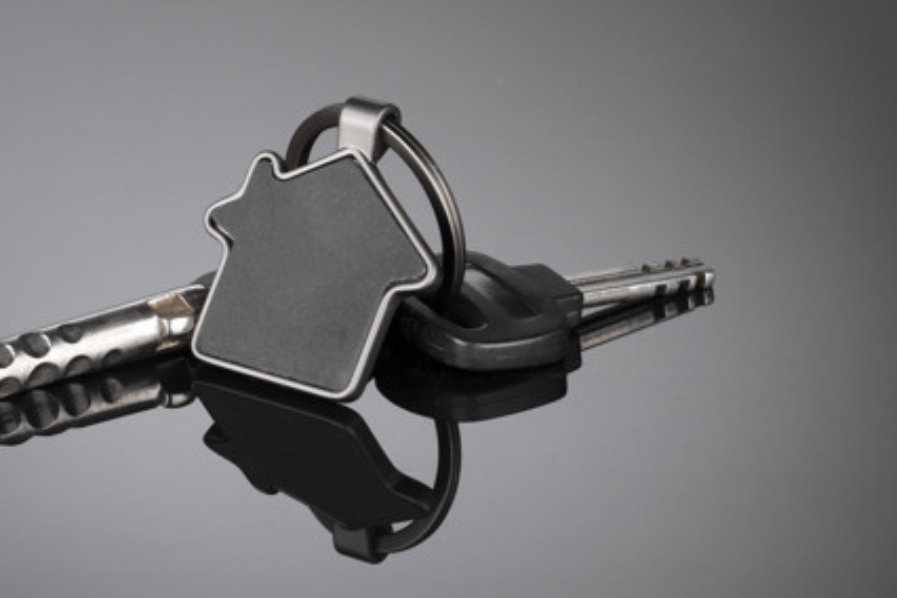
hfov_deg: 11.5
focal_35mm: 179
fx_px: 4460
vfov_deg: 7.7
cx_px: 320
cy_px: 276
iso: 100
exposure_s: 1/125
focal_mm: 85
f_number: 11
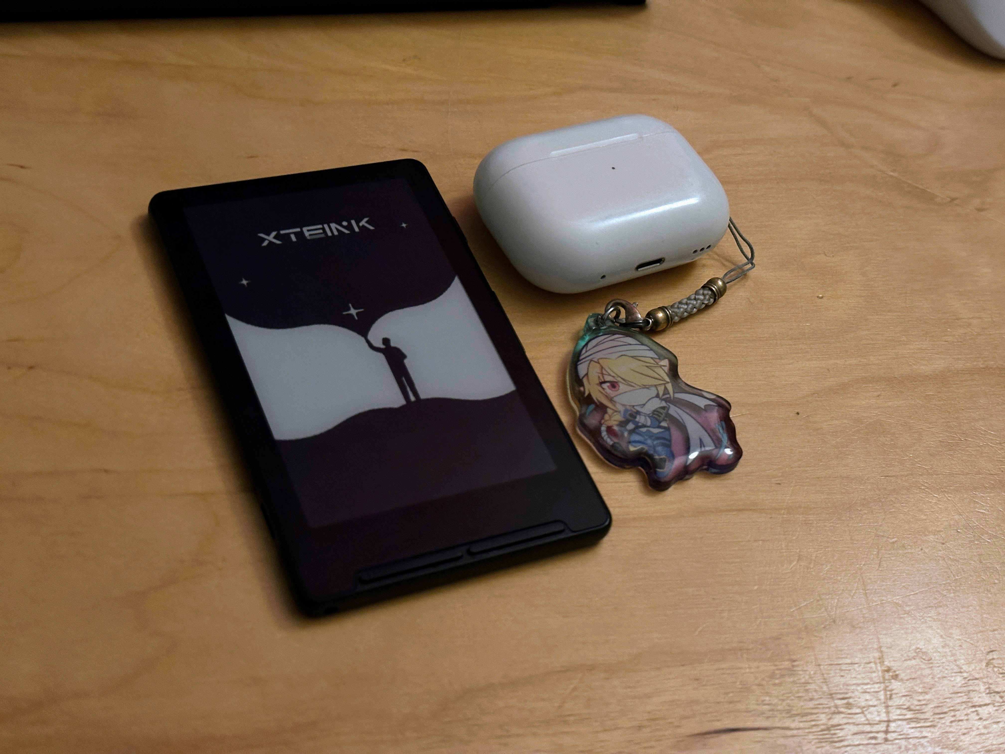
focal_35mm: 48
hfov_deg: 39.7
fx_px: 1394
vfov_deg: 30.3
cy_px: 377
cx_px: 502
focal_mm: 6.86
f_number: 1.78
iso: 400
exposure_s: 1/39
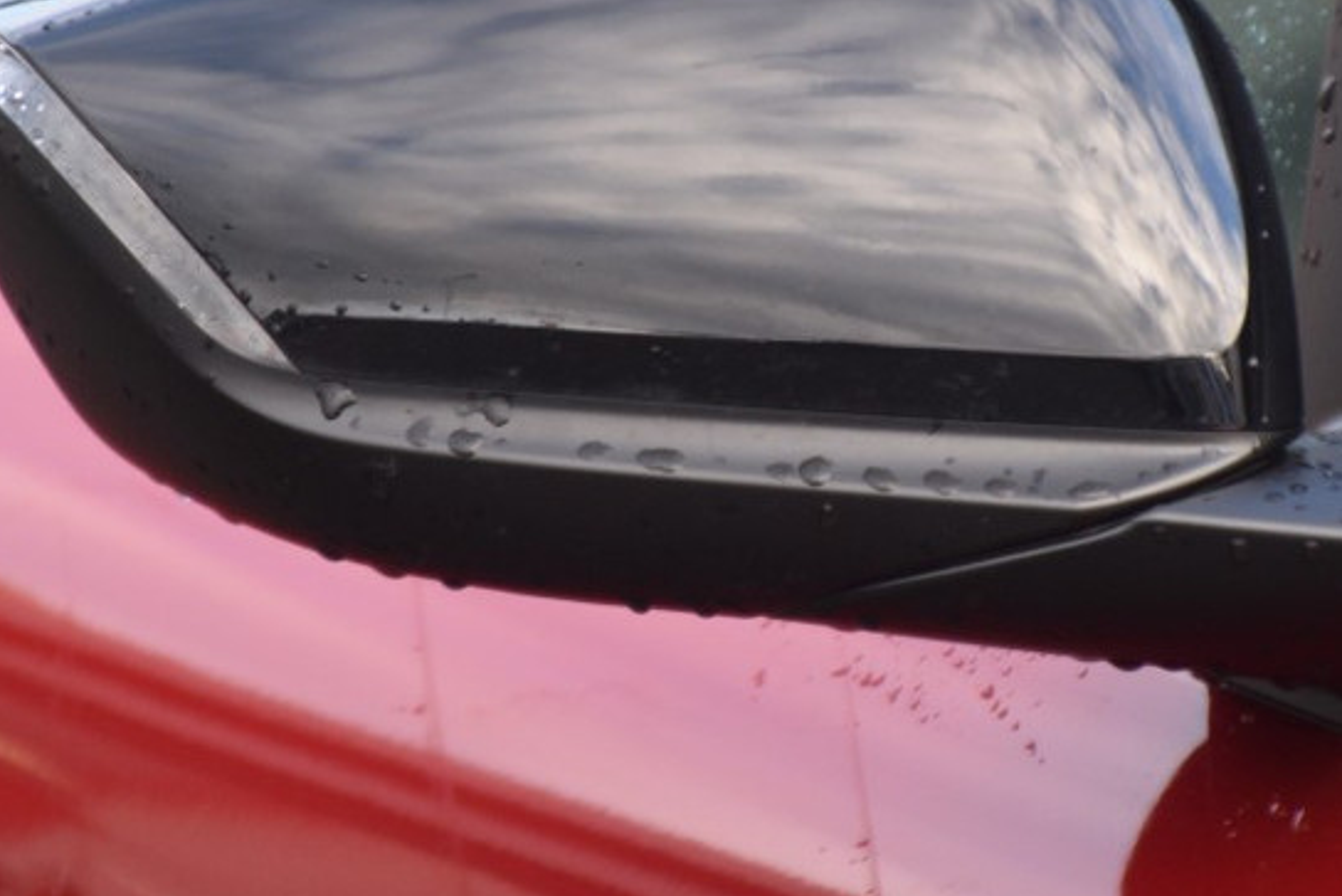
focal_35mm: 762
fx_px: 28411
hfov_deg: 2.7
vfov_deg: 1.8
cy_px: 223
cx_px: 723
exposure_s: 1/250
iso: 800
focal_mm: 270
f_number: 6.3
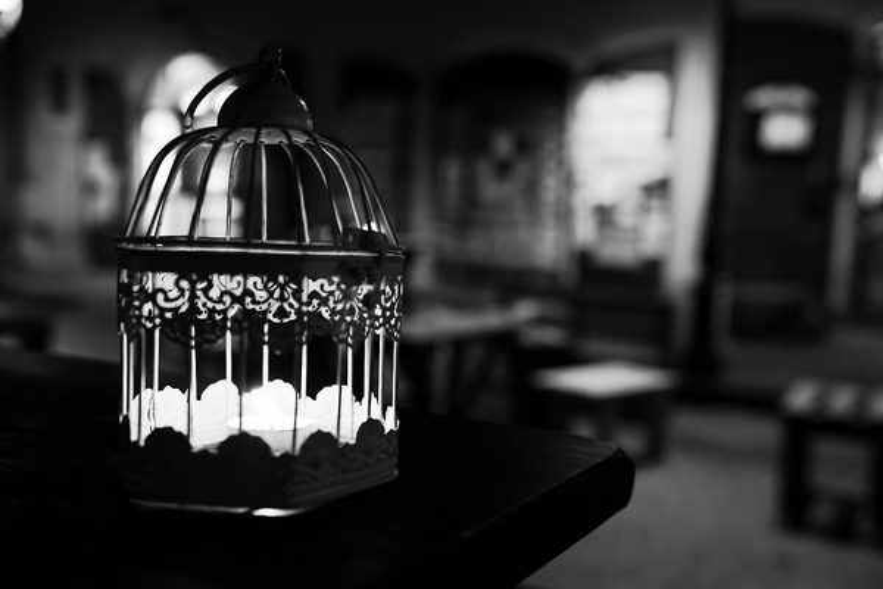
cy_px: 294
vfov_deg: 37.9
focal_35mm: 35
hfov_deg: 54.4
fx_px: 858
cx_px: 442
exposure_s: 1/60
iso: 1600
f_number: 2.8
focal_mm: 35
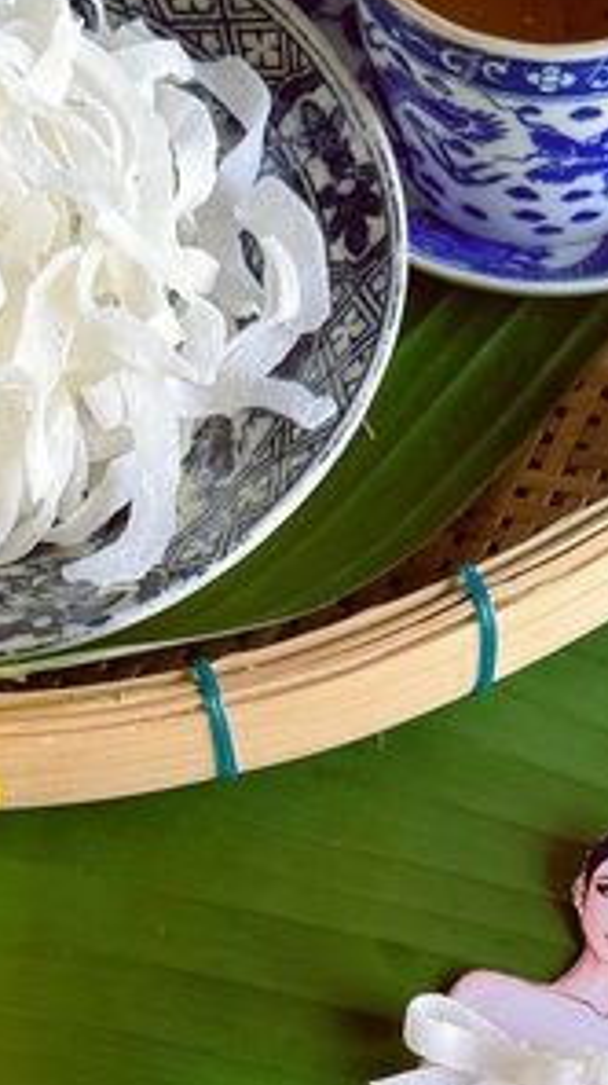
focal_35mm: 86
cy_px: 1402
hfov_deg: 14.0
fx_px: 2470
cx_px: 330
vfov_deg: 22.2
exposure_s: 1/121
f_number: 1.78
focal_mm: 6.86
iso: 80
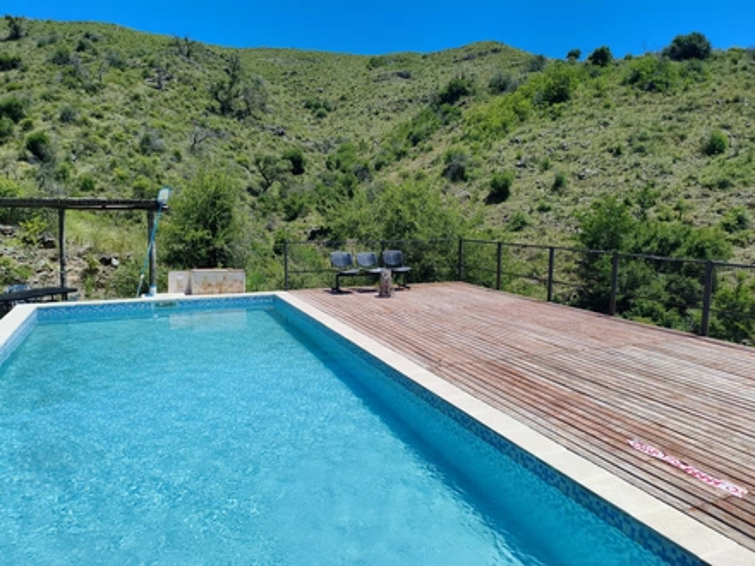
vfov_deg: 53.1
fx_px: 567
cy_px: 283
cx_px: 378
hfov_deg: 67.3
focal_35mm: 26
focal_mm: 4.94
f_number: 1.5
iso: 80
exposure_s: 1/5291
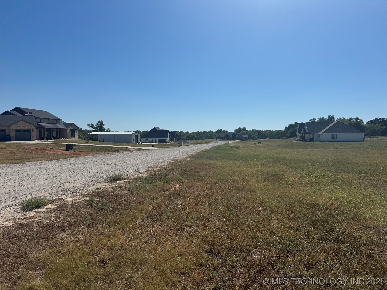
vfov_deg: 56.8
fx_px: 268
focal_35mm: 24
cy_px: 145
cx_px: 194
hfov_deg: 71.6
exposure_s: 1/13699
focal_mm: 6.76
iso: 80
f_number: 1.78
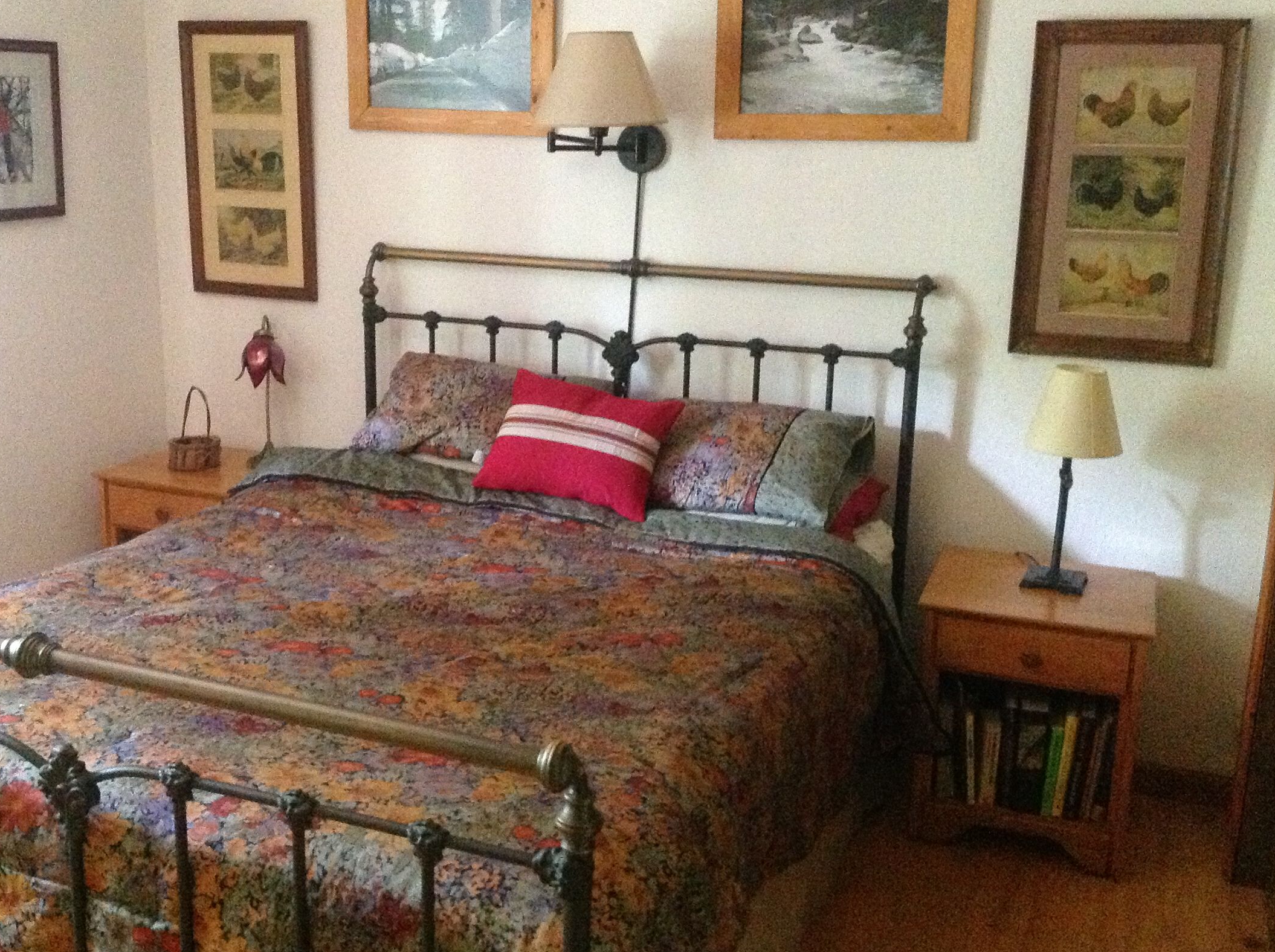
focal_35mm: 43
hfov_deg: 43.7
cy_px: 440
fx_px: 1581
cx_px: 525
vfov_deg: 33.5
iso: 800
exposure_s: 1/15
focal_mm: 4.28
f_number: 2.4
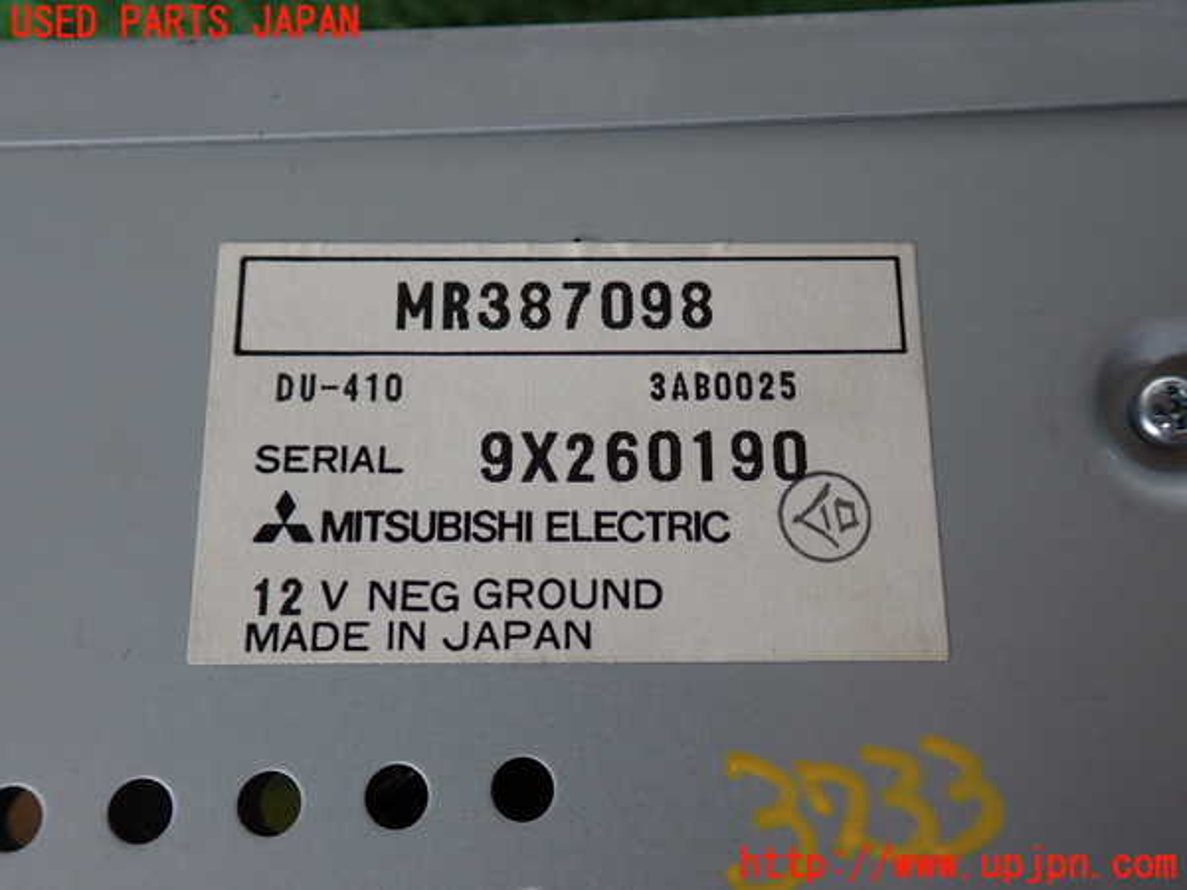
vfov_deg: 39.7
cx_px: 594
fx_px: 1234
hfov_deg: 51.4
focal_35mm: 36
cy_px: 445
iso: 160
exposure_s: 1/80
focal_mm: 6.37
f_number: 2.5
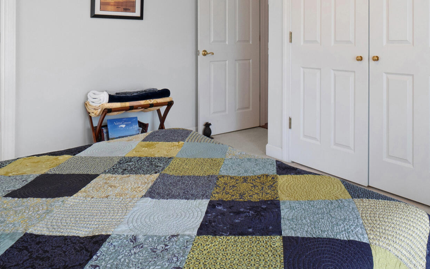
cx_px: 254
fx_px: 363
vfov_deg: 37.0
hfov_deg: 60.8
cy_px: 9
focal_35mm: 31
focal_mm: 10
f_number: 8
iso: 250
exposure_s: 1
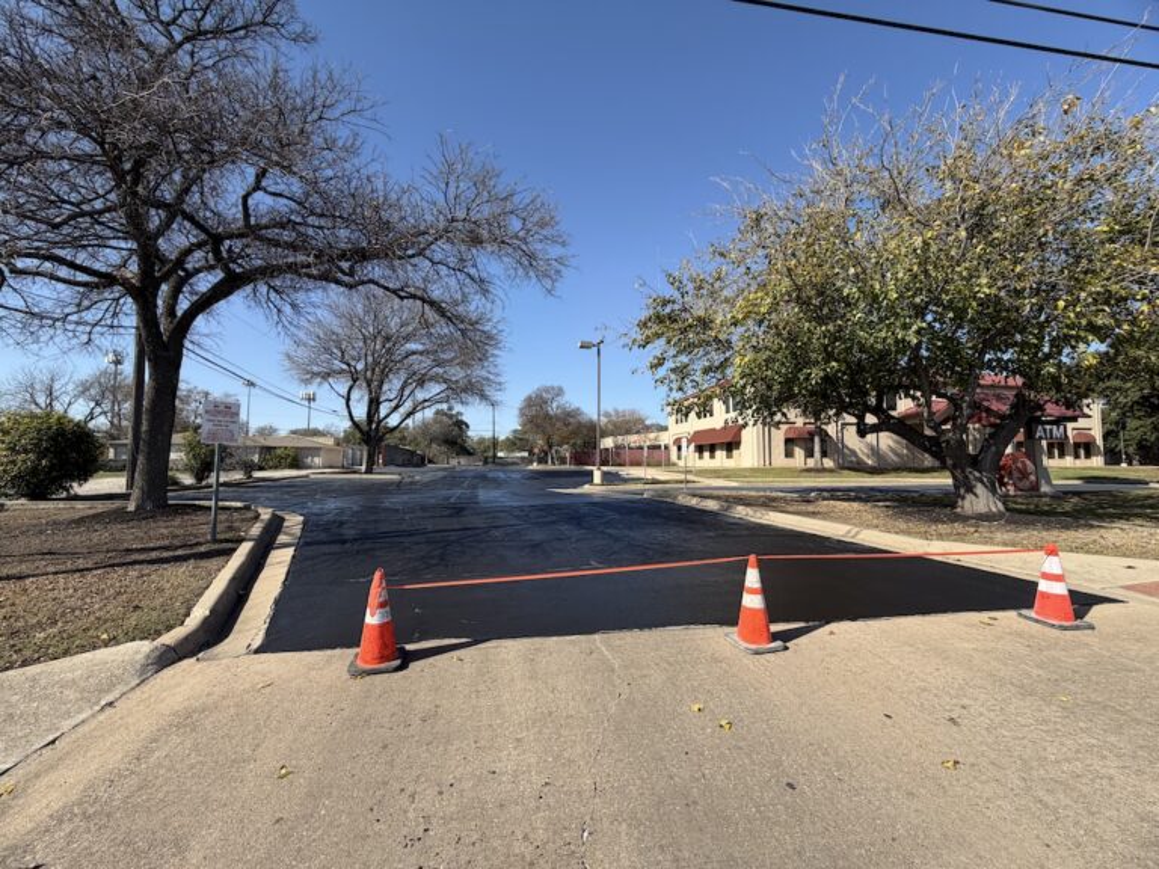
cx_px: 580
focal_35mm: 14
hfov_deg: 102.1
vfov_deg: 85.7
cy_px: 434
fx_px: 469
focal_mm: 2.22
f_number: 2.2
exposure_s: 1/770
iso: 25
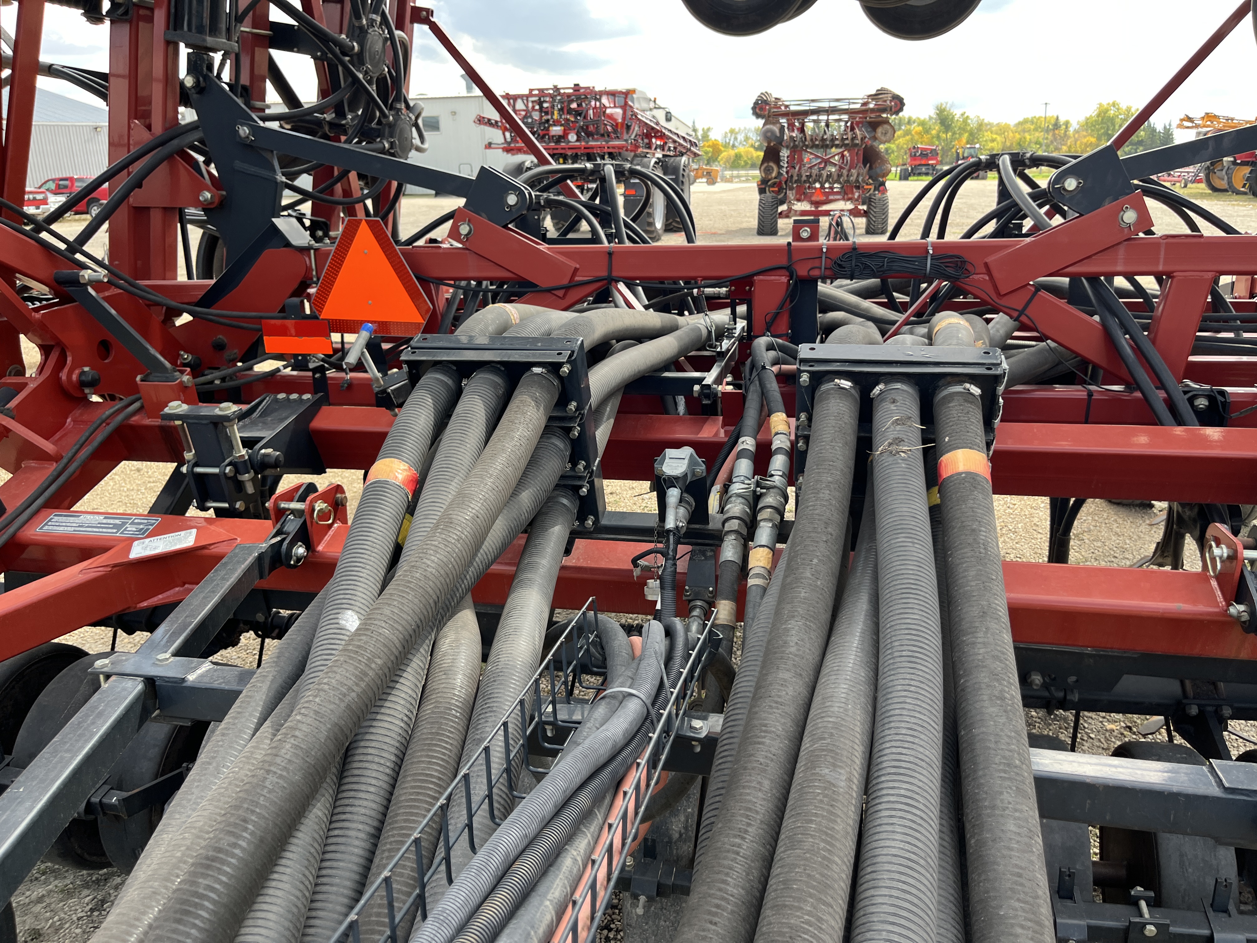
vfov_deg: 53.1
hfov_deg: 67.3
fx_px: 944
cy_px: 472
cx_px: 628
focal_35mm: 26
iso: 50
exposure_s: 1/410
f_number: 1.6
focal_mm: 5.1
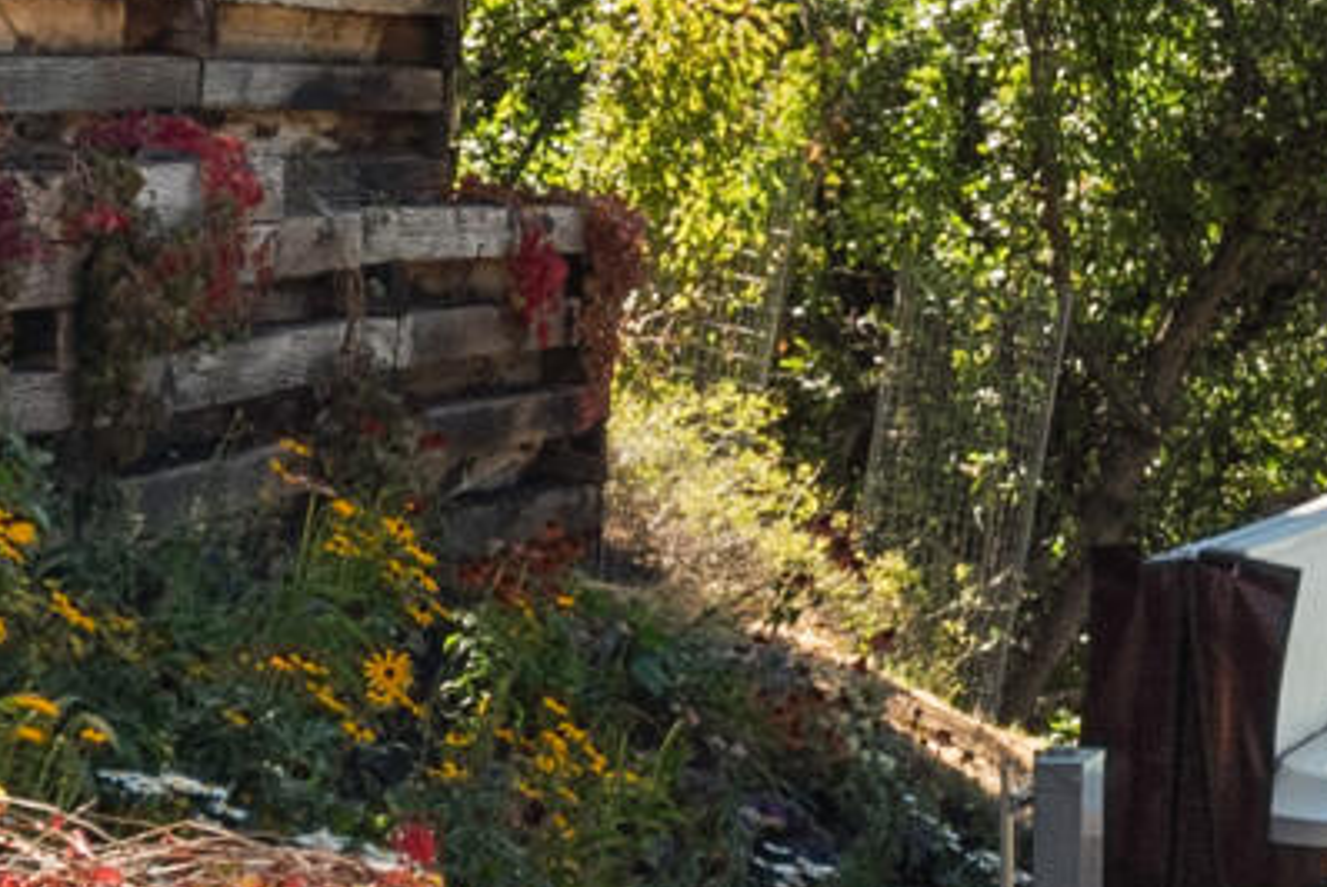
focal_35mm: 128
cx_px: 1707
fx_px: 4722
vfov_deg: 10.7
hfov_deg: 15.3
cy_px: 727
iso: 400
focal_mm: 17
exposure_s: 1/500
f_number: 7.1
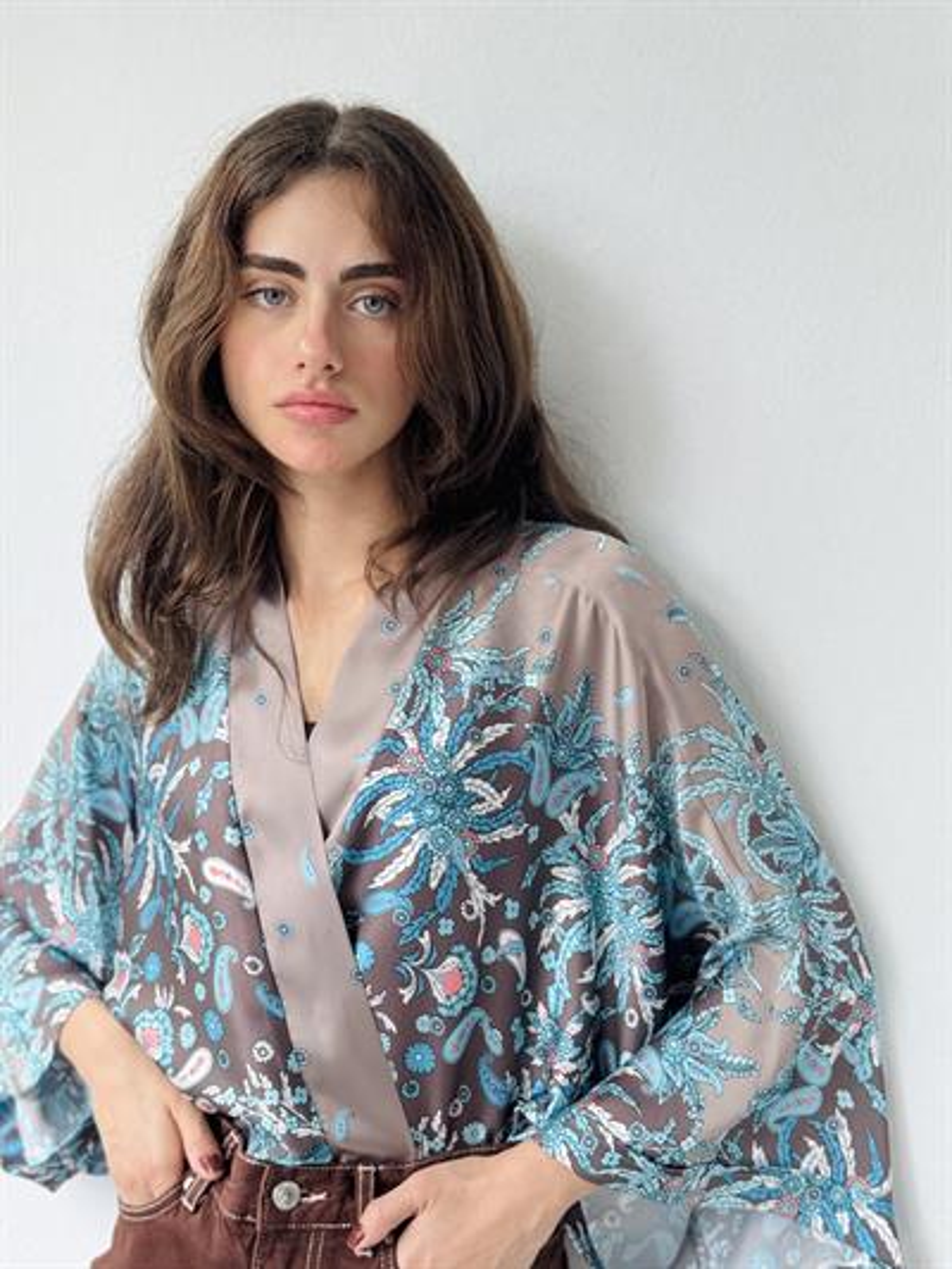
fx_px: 1759
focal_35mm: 48
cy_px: 634
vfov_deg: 39.6
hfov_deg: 30.3
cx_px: 476
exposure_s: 1/156
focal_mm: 6.76
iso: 80
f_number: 1.78
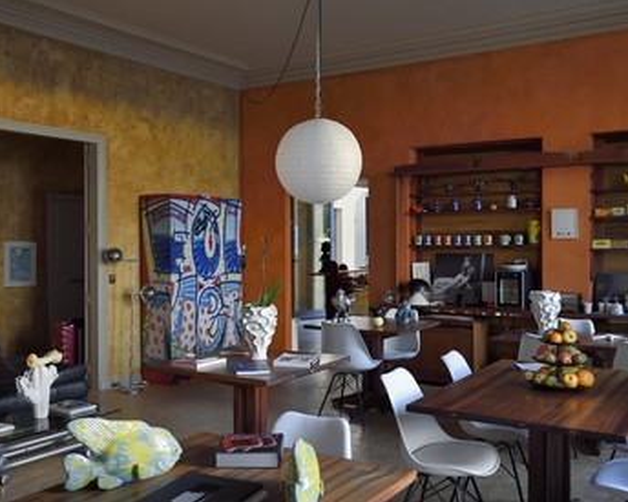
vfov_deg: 38.2
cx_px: 282
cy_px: 250
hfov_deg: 46.8
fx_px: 725
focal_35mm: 39
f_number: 5
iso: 1600
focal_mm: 34
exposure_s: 1/50
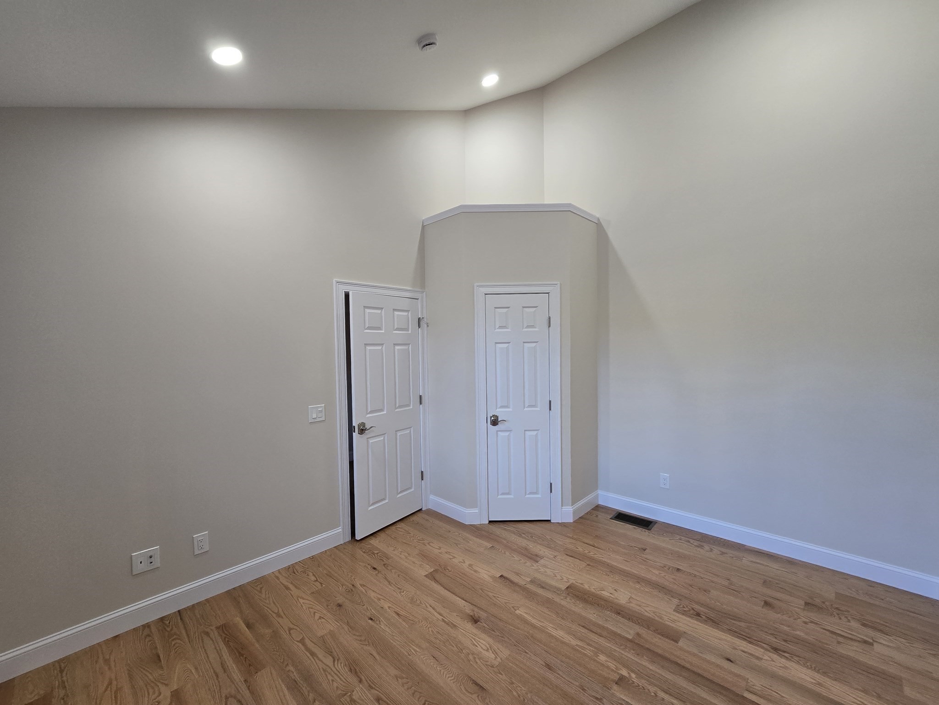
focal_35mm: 13
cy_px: 352
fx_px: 353
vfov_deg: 89.9
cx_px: 470
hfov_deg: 106.2
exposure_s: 1/60
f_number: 2.2
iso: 100
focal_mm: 2.2
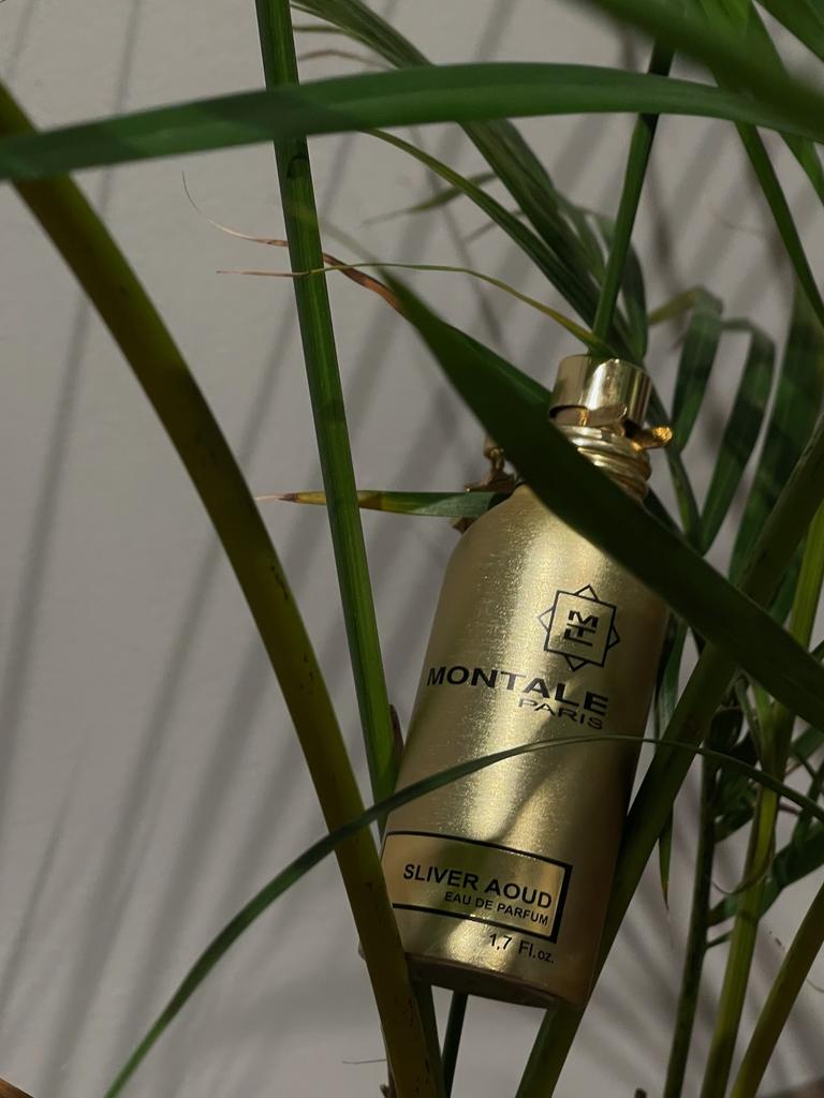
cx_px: 412
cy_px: 549
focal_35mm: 64
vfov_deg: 30.3
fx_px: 2031
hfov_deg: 22.9
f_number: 2.2
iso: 125
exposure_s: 1/100
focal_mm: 7.5
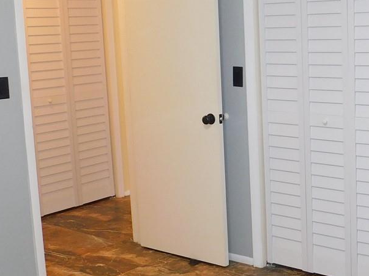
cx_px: 307
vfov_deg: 24.0
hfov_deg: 30.7
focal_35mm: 61
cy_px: 121
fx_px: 650
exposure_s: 1/30
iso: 200
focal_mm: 4
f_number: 3
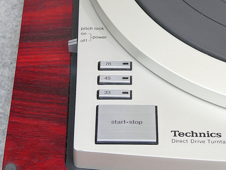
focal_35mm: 106
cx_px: 113
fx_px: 692
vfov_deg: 14.0
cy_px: 85
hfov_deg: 18.5
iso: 200
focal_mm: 19
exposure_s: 1/8
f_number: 5.1
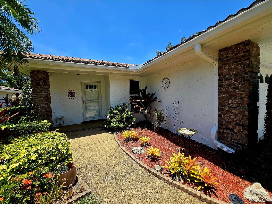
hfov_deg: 106.2
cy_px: 102
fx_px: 102
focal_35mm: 13
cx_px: 136
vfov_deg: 89.9
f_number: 2.2
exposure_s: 1/909
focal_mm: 1.7
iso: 25
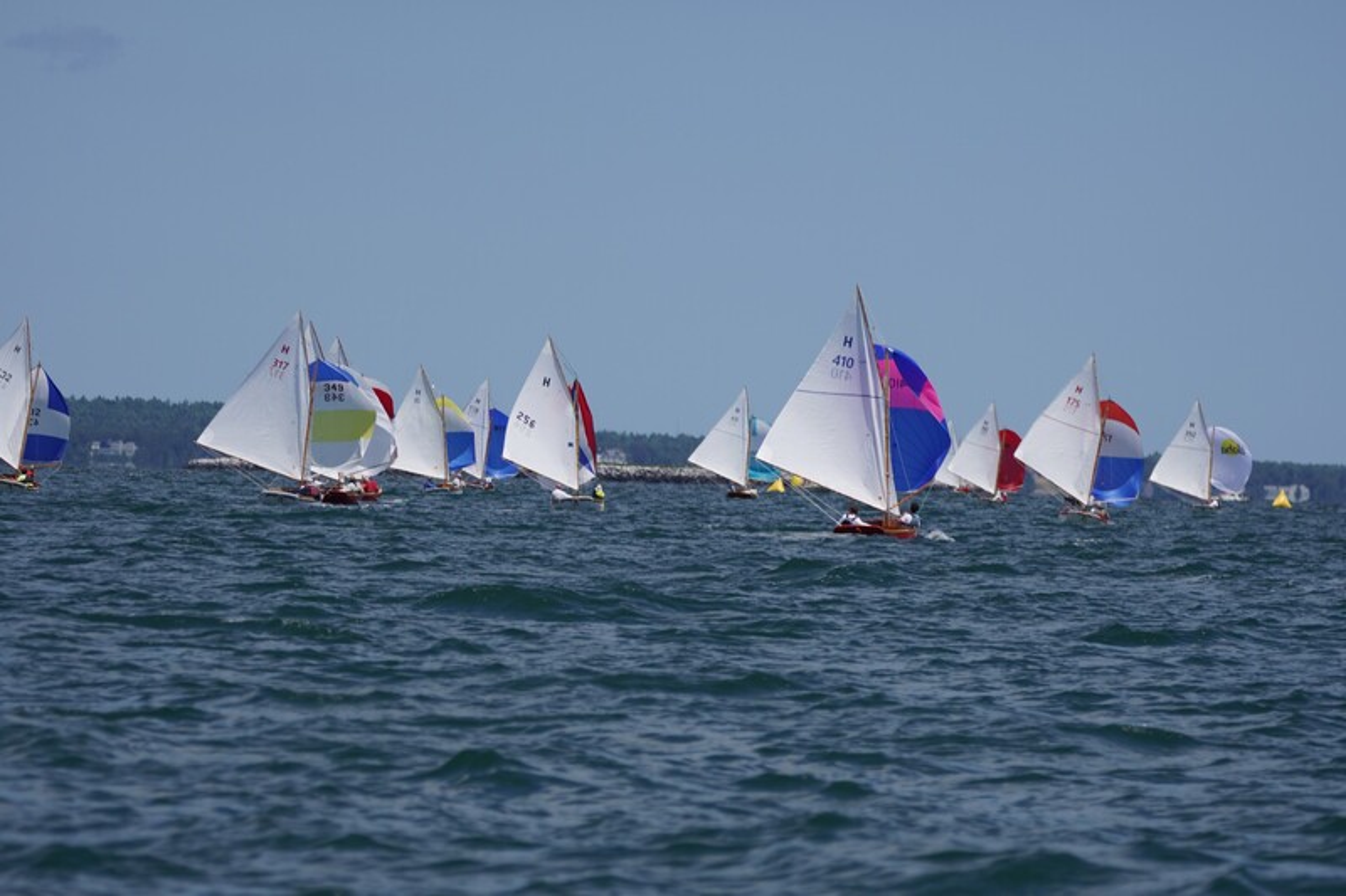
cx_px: 673
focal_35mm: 339
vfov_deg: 4.1
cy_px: 448
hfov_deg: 6.1
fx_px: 12671
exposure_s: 1/1600
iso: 125
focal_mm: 226
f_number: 5.6
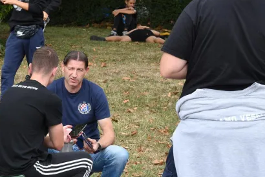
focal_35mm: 189
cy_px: 104
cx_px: 39
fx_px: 1392
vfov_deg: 7.3
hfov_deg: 10.8
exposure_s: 1/160
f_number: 14
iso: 640
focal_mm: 102
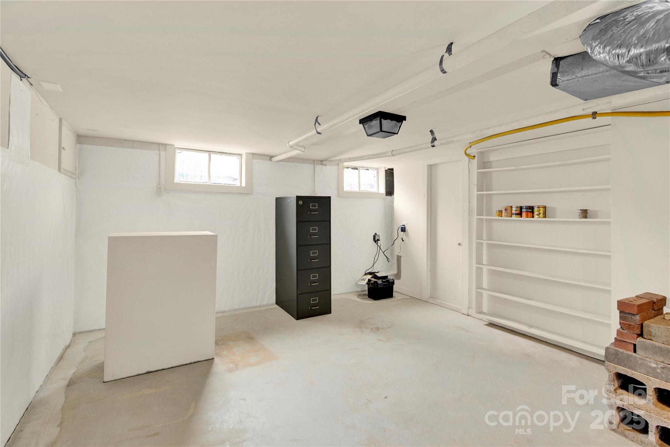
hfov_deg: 96.7
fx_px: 298
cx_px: 335
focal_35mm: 16
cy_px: 224
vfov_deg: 73.8
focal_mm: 16
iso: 800
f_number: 6.3
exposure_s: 1/10
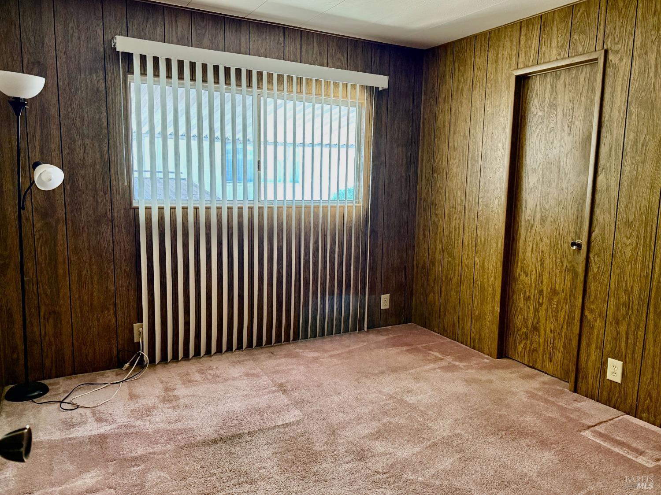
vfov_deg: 56.8
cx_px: 330
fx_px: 458
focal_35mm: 24
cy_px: 248
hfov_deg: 71.6
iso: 500
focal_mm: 6.76
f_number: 1.78
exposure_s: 1/60
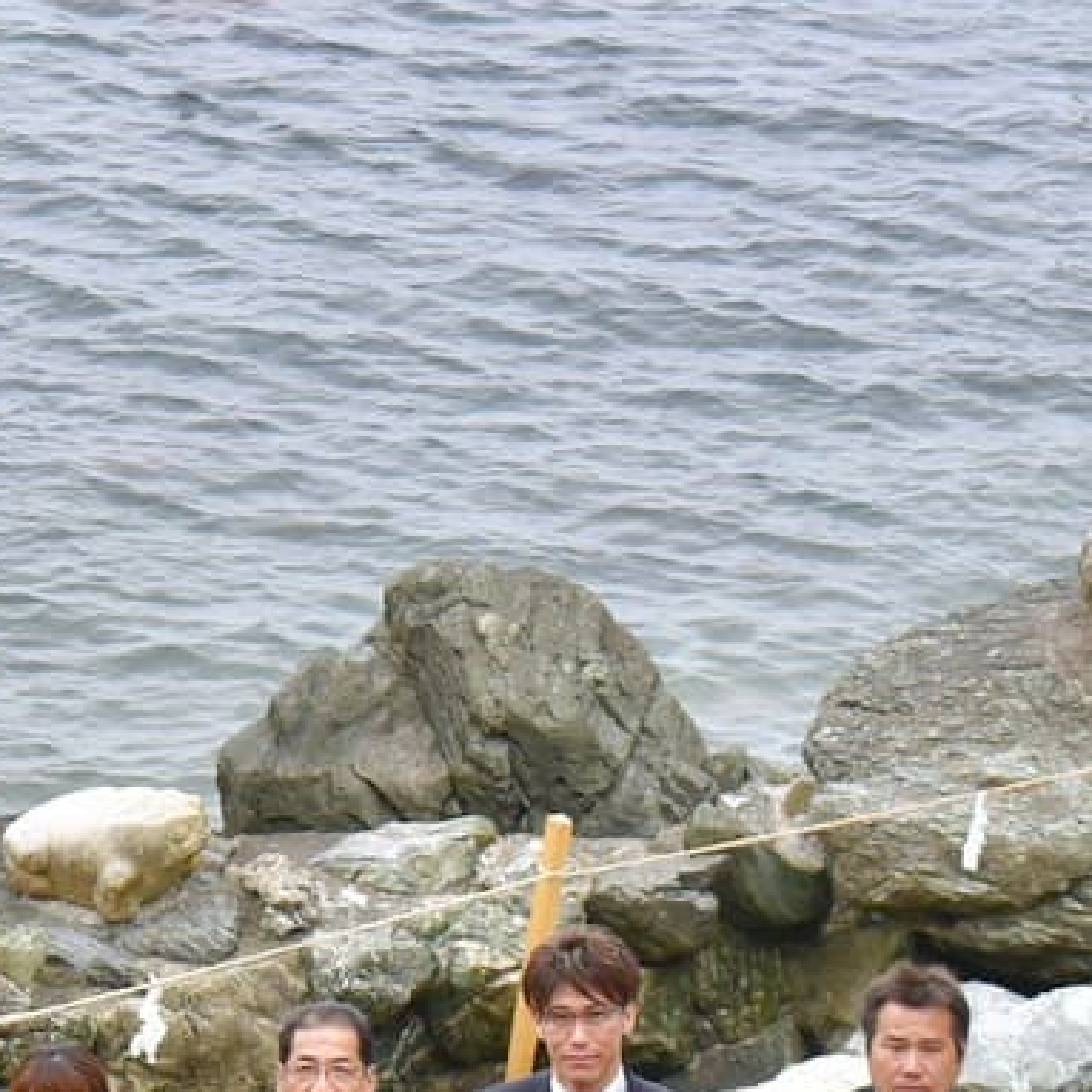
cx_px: 6
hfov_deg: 10.8
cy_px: 948
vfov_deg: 10.9
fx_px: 5710
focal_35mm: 160
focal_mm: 50
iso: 2000
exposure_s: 1/1250
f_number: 8
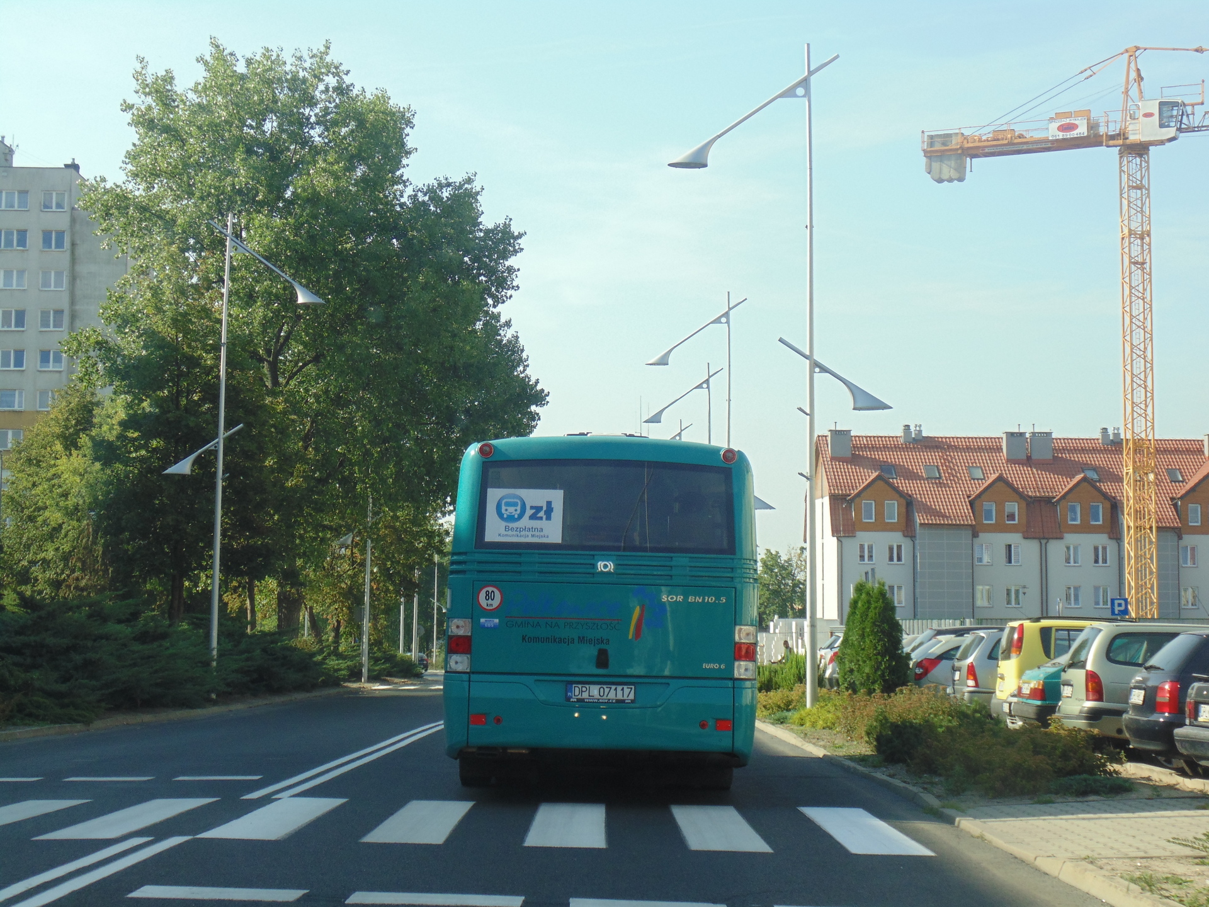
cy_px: 454
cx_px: 604
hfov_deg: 29.8
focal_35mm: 65
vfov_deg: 22.6
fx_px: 2270
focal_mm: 11.7
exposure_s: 1/320
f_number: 4.1
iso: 80
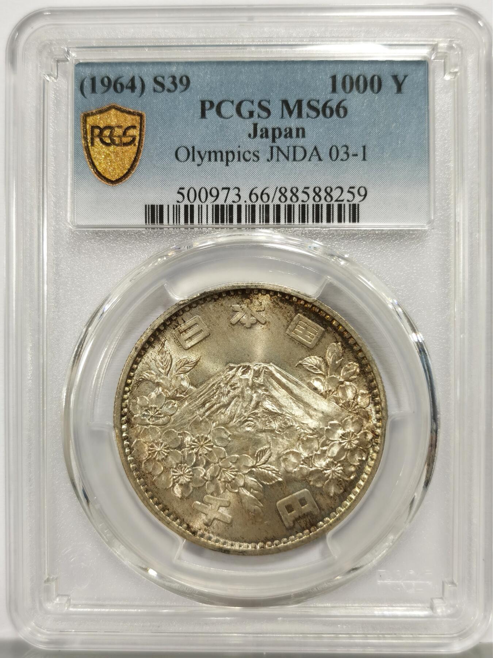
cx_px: 246
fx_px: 1025
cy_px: 329
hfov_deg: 27.0
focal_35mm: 54
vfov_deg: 35.5
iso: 100
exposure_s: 1/100
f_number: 16
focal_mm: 5.56
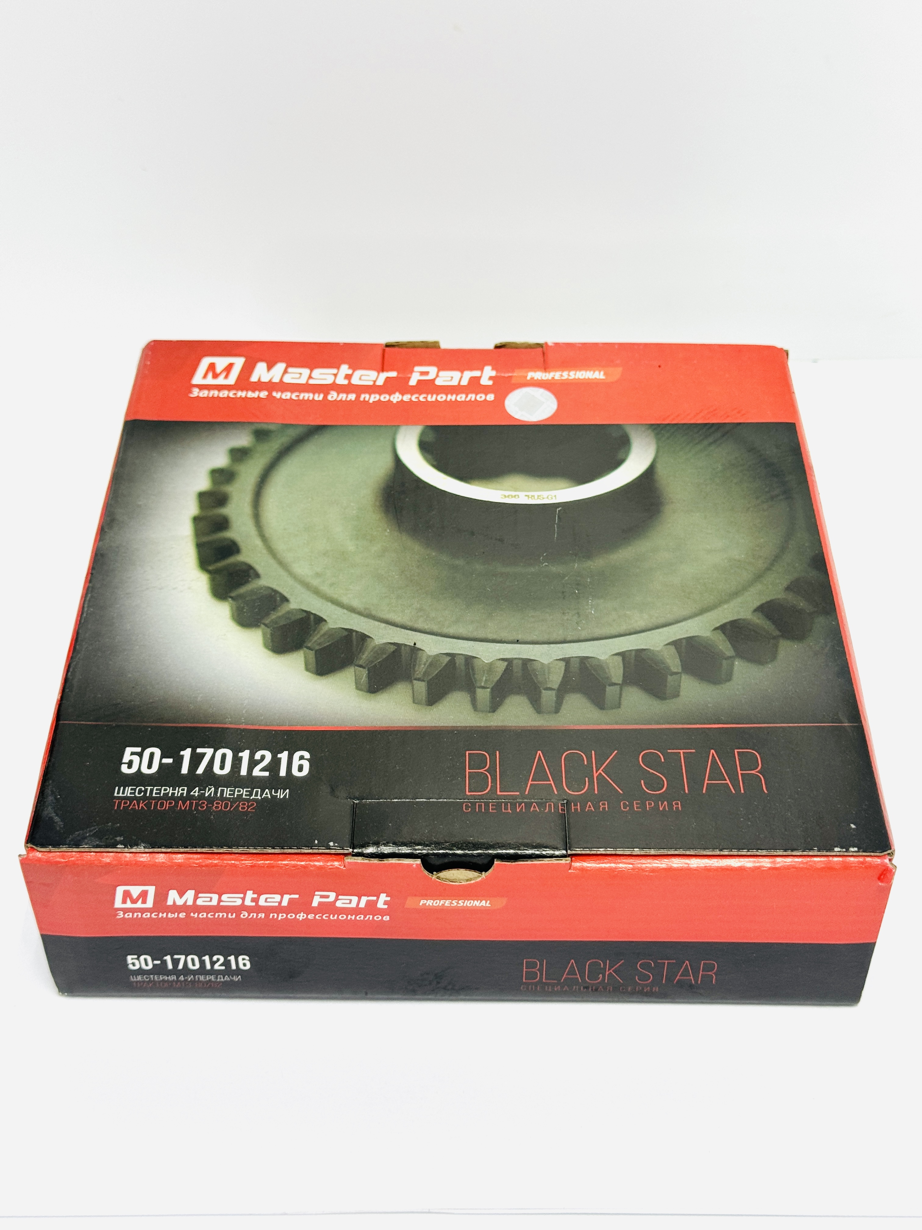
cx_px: 461
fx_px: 1705
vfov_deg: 39.7
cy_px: 615
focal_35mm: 48
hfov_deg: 30.3
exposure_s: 1/50
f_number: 1.78
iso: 50
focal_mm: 6.76
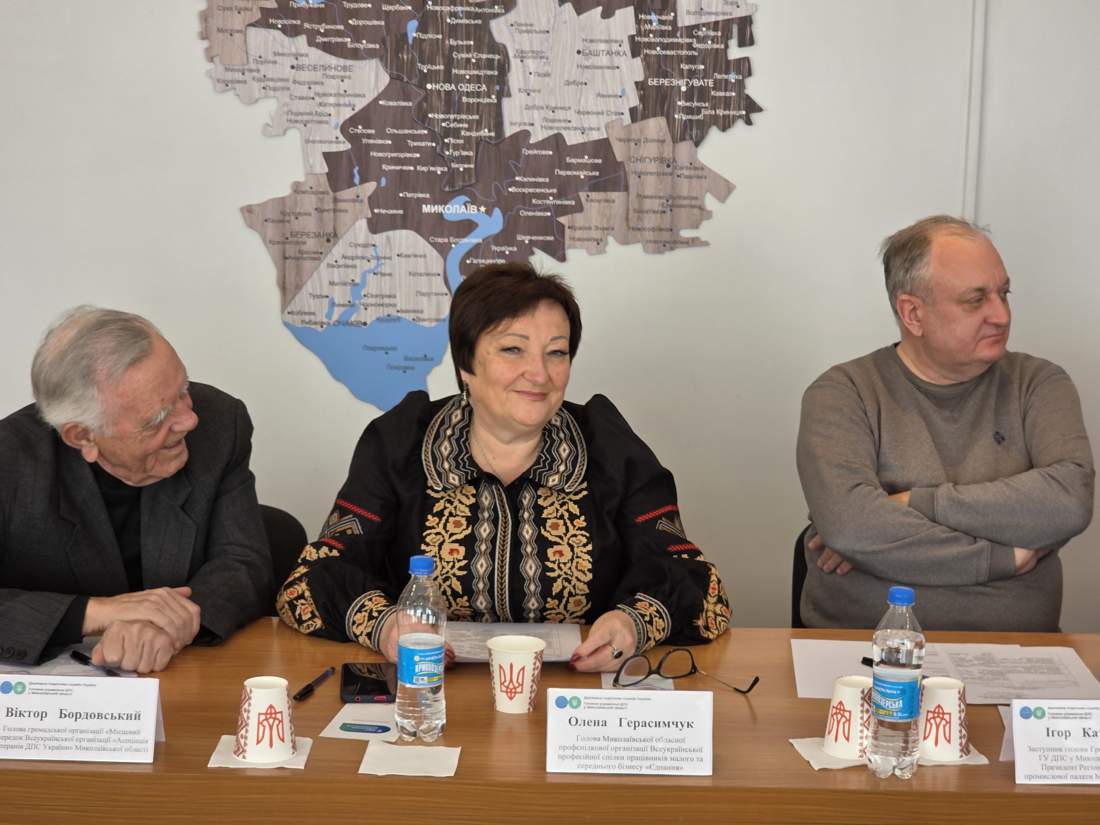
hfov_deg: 28.2
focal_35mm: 69
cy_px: 412
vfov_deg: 21.3
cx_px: 550
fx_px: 2193
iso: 64
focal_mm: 7.9
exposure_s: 1/100
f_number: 2.4
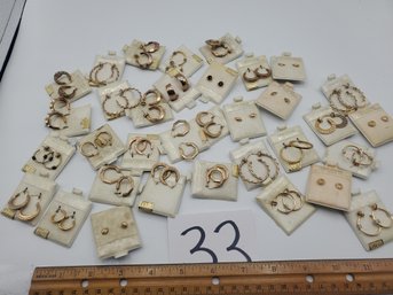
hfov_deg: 67.3
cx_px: 196
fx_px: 295
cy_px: 148
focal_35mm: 26
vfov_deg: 53.0
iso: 50
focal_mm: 4.3
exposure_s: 1/661
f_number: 2.4
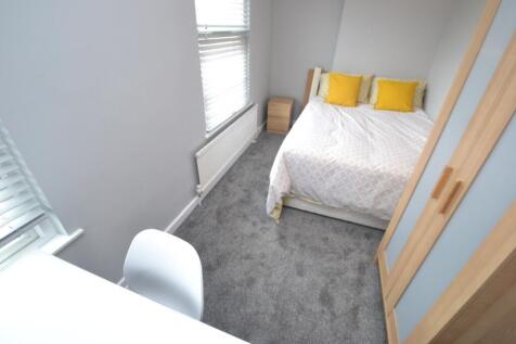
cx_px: 258
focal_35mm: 15
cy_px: 172
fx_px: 215
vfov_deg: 77.3
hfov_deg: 100.4
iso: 1600
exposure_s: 1/40
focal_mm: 10
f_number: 8
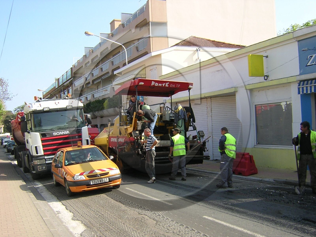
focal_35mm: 36
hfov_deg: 51.4
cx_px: 158
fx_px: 329
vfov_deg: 39.7
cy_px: 118
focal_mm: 4.7
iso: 100
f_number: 5.2
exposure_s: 1/159
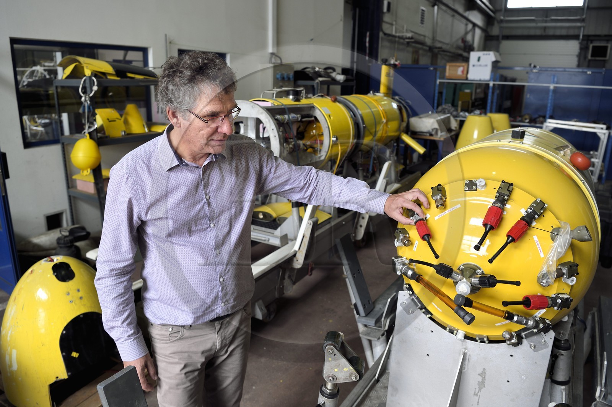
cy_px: 204
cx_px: 306
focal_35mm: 24
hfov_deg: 73.8
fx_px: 408
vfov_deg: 53.1
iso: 200
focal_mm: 24
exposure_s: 1/160
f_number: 3.5
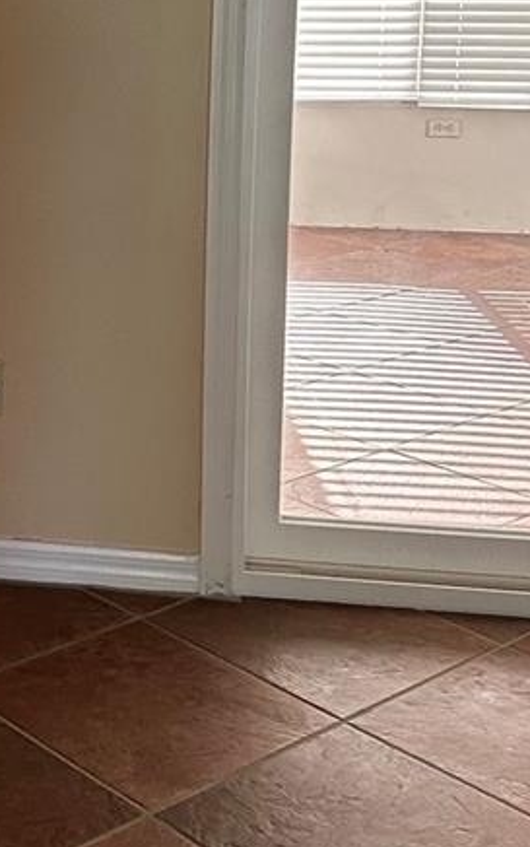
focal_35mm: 70
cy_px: 97
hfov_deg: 17.2
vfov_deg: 28.3
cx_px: -208
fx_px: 1616
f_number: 1.78
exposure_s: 1/97
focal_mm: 6.86
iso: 250
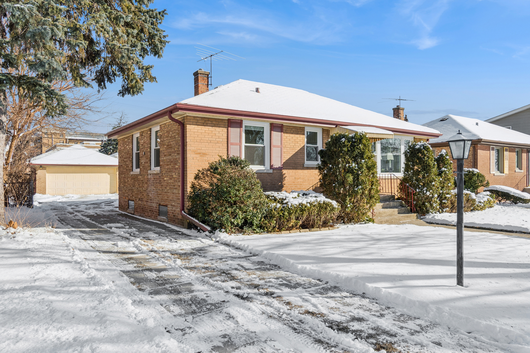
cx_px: 265
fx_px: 353
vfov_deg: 53.1
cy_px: 176
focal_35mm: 24
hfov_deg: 73.7
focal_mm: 16
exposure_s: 1/400
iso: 320
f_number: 8
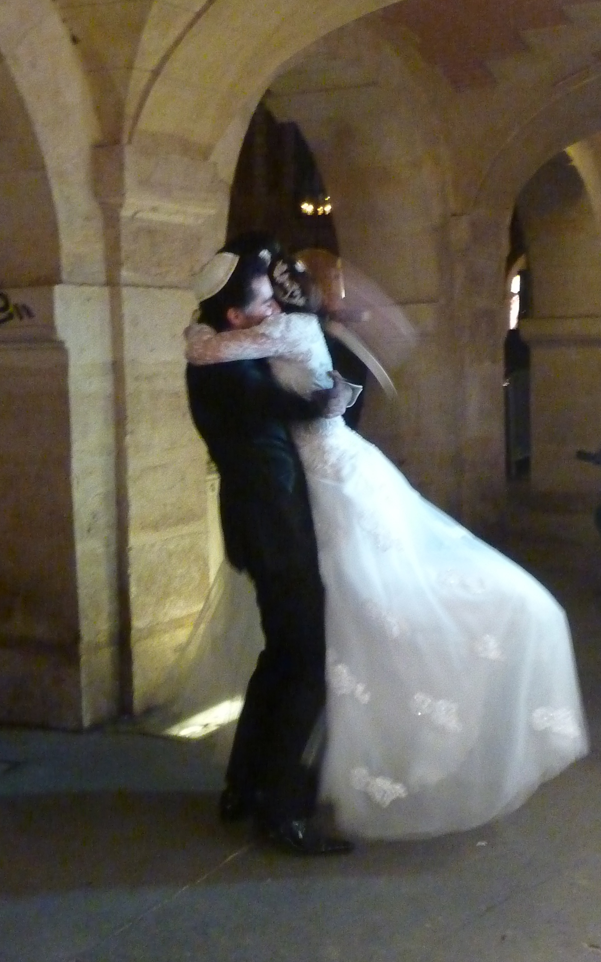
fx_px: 1416
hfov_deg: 24.0
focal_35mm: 54
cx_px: 301
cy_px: 477
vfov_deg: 37.5
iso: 800
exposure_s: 1/15
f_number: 3.5
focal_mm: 5.7
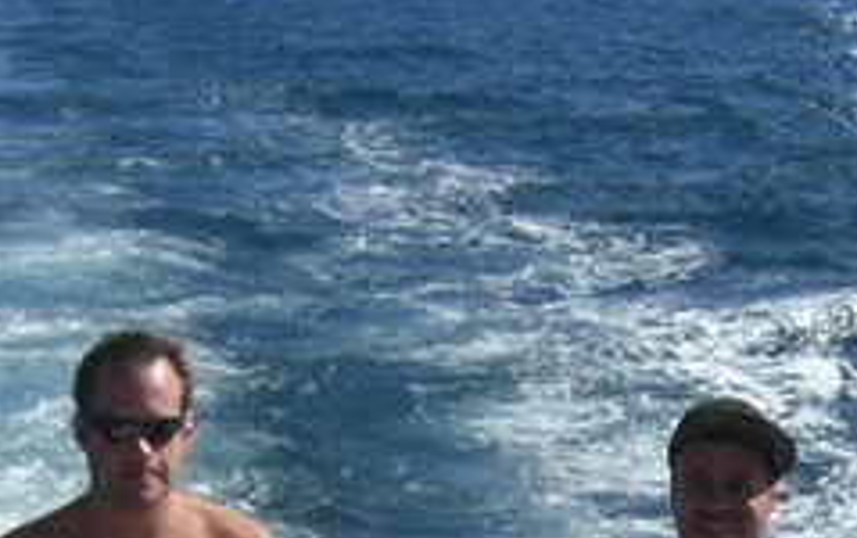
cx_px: 667
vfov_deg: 11.8
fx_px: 2479
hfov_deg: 19.4
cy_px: 839
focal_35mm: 106
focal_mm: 7.9
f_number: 8
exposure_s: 1/250
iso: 80
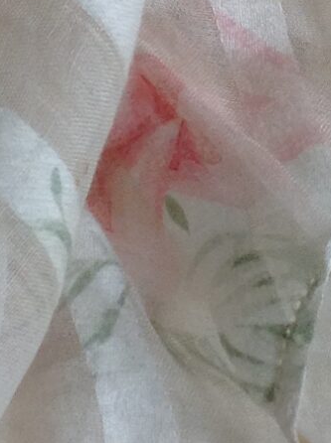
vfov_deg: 9.8
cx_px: 167
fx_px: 2570
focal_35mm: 201
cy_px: 16
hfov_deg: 7.4
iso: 50
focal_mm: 4.28
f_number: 2.4
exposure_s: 1/187
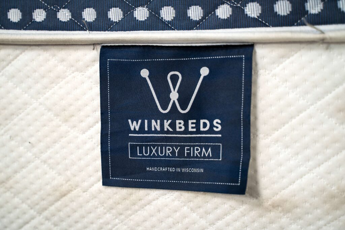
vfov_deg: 25.5
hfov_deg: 37.5
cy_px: 115
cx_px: 172
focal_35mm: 53
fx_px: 508
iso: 160
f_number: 2.8
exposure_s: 1/125
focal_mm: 53
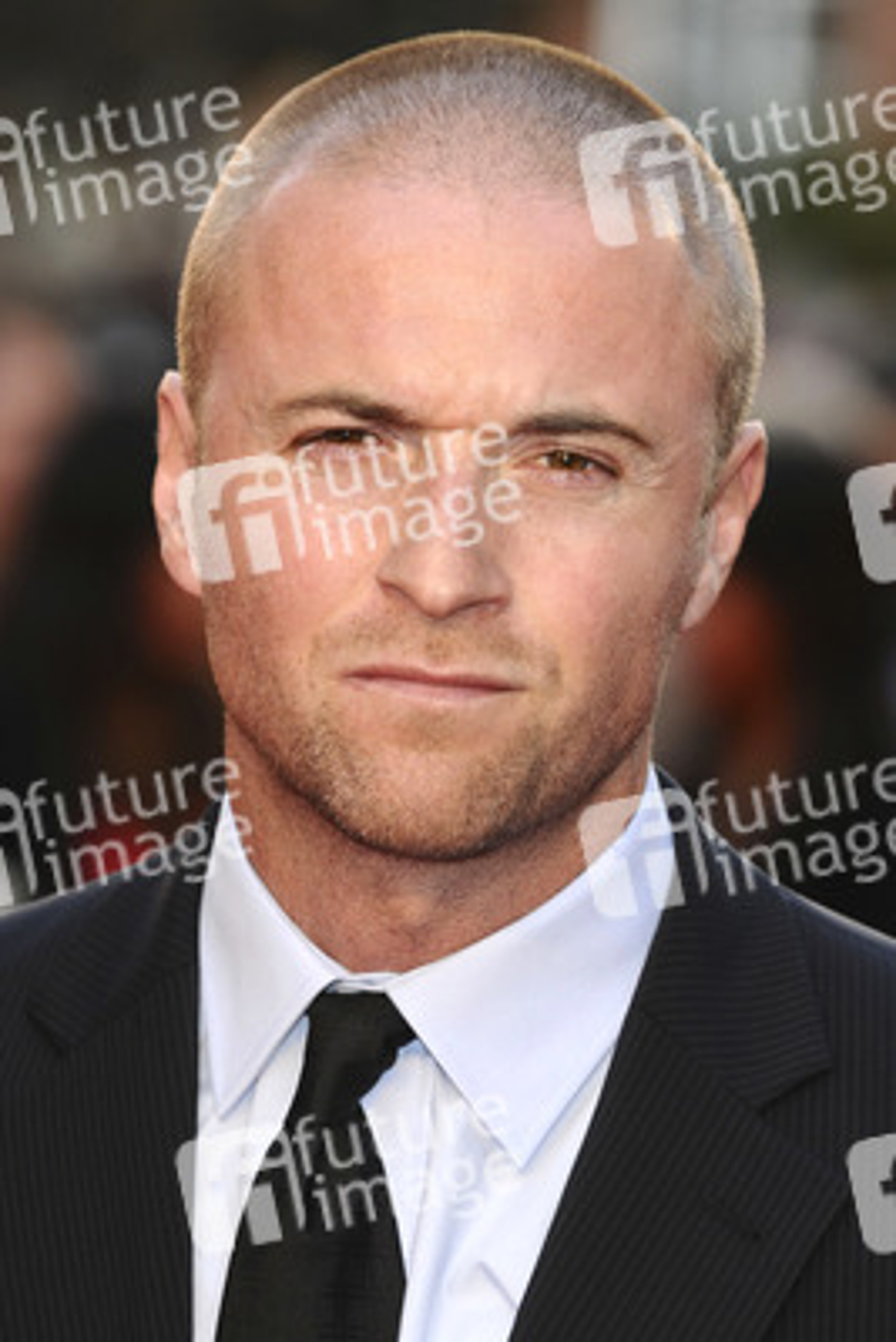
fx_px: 9231
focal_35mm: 248
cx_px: 448
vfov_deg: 8.3
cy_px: 671
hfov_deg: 5.6
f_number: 5
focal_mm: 165
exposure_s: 1/200
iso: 320
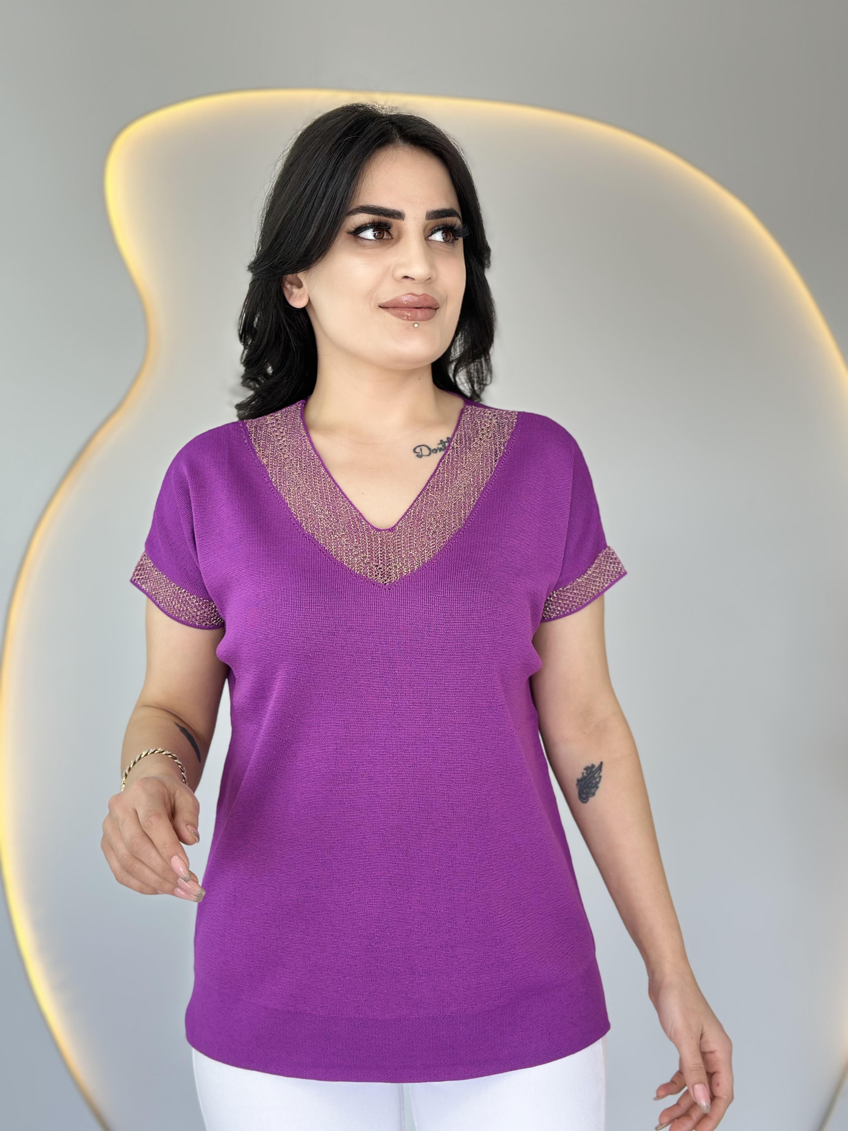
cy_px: 566
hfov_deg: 30.3
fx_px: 1568
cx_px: 424
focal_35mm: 48
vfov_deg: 39.7
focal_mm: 6.86
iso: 64
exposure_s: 1/109
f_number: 1.78
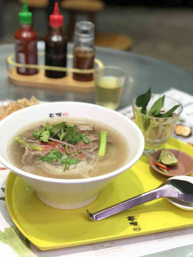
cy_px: 128
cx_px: 96
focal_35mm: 52
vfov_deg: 36.8
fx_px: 386
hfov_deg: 28.0
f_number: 2.4
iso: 25
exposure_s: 1/100
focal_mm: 6
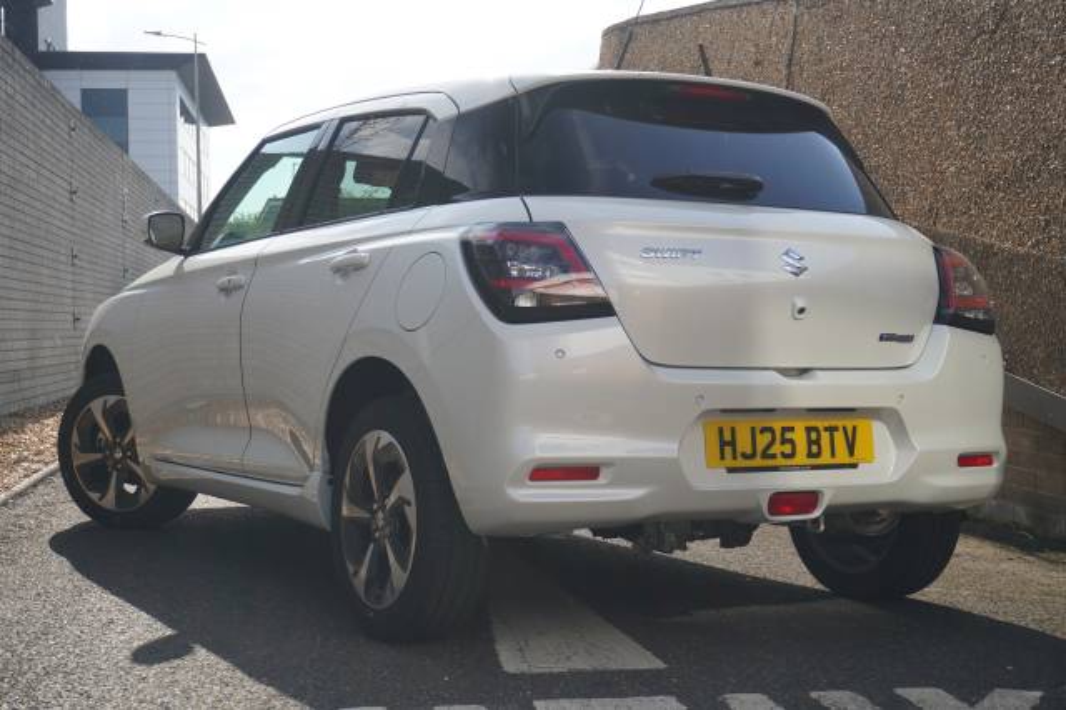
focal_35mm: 52
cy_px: 355
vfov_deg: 25.7
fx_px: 1554
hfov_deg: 37.9
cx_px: 533
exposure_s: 1/200
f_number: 5.6
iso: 100
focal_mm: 35
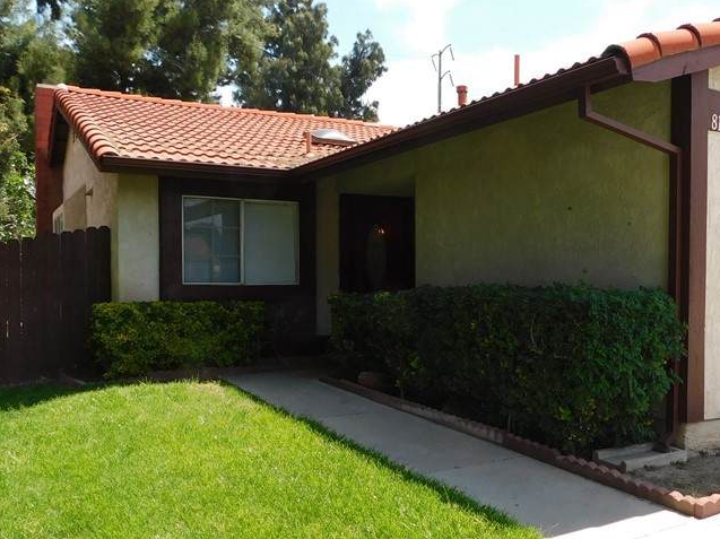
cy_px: 305
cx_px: 472
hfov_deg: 49.4
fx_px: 769
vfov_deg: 38.6
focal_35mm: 37
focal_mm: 4
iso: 125
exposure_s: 1/640
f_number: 3
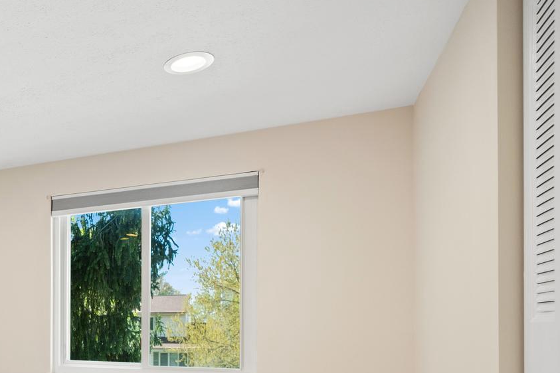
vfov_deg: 36.4
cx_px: -30
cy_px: 337
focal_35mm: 34
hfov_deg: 44.9
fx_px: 529
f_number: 2.8
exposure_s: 1/60
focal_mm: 14
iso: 800
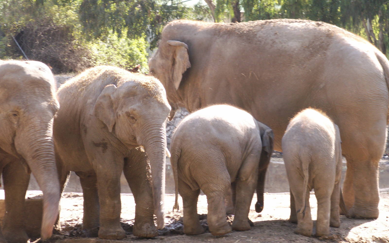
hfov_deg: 15.4
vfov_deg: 9.6
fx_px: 1442
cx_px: 194
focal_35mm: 136
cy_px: 134
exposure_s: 1/50
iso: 50
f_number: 4.5
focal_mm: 20.93
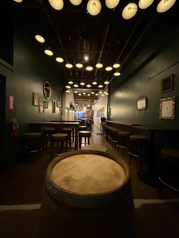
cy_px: 119
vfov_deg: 102.1
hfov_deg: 85.7
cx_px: 90
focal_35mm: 14
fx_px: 97
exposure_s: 1/40
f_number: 2.2
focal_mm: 2.22
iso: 1250
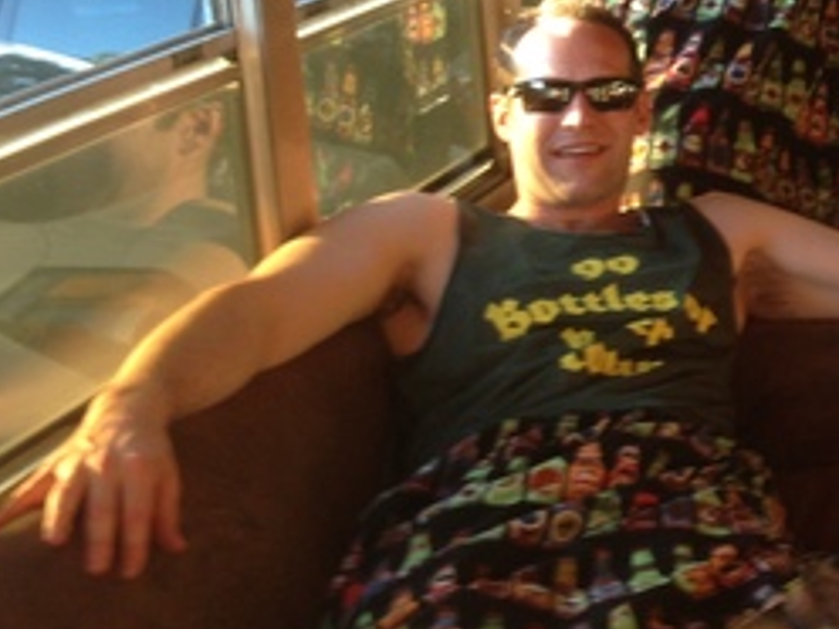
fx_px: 2327
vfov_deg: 15.2
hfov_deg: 18.5
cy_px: 78
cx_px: 1191
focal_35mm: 96
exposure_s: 1/30
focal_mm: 4.12
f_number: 2.4
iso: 50
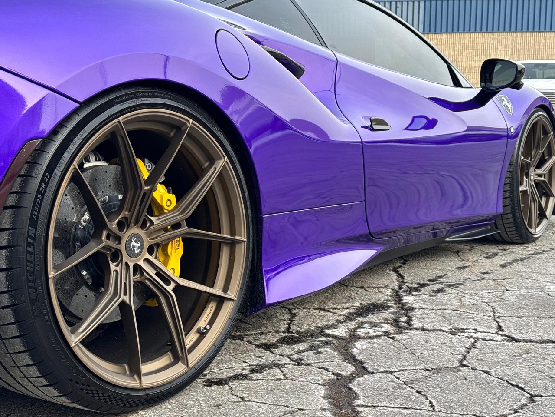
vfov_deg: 30.3
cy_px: 208
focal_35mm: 48
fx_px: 770
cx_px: 278
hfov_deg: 39.7
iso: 64
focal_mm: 6.76
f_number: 1.78
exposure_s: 1/481
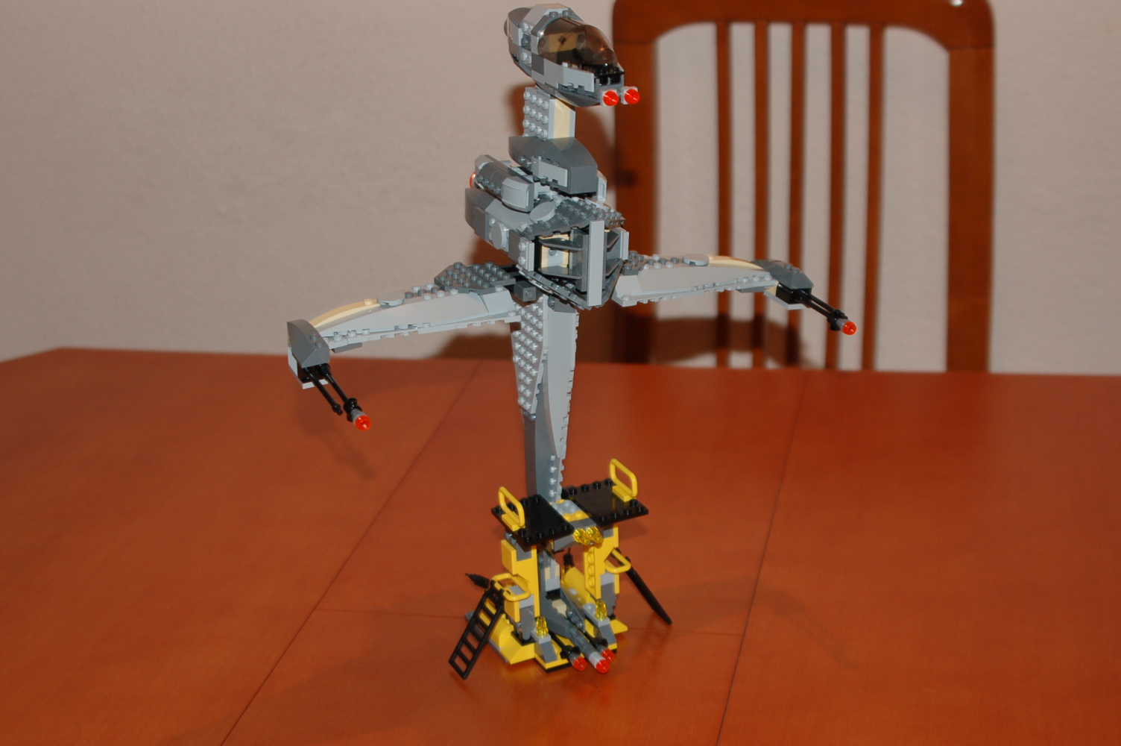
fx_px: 1773
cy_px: 373
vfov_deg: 23.7
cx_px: 560
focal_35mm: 57
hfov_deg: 35.1
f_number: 4
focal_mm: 38
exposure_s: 1/60
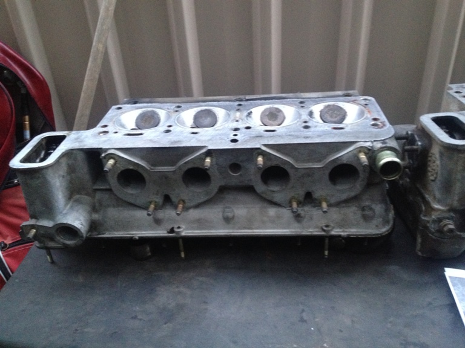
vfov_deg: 40.7
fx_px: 470
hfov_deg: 52.6
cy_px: 174
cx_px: 232
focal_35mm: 35
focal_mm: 4.28
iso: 400
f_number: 2.4
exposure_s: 1/15
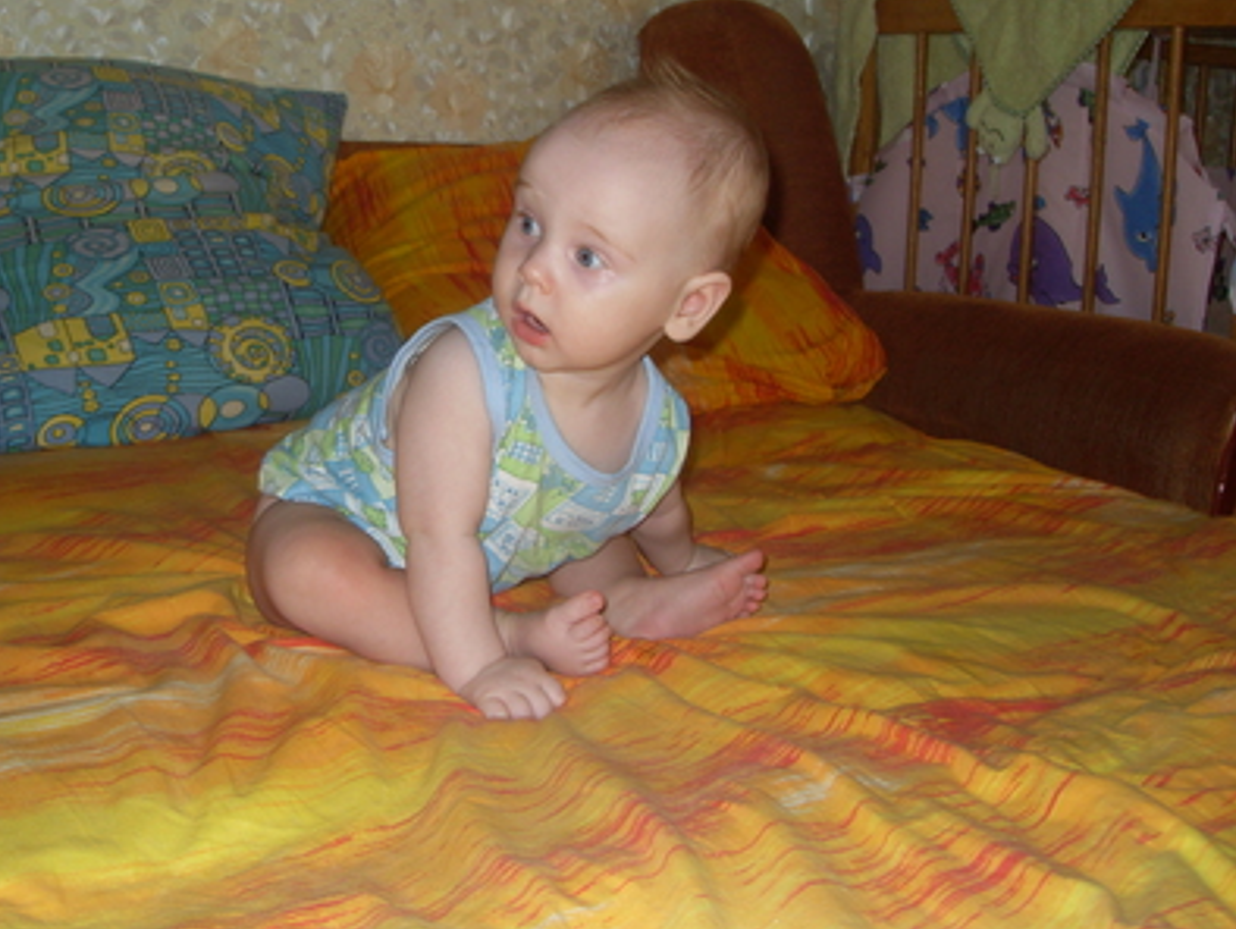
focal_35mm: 40
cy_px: 430
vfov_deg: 36.0
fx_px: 1429
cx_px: 533
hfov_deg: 46.6
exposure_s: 1/45
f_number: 2.8
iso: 100
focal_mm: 6.3
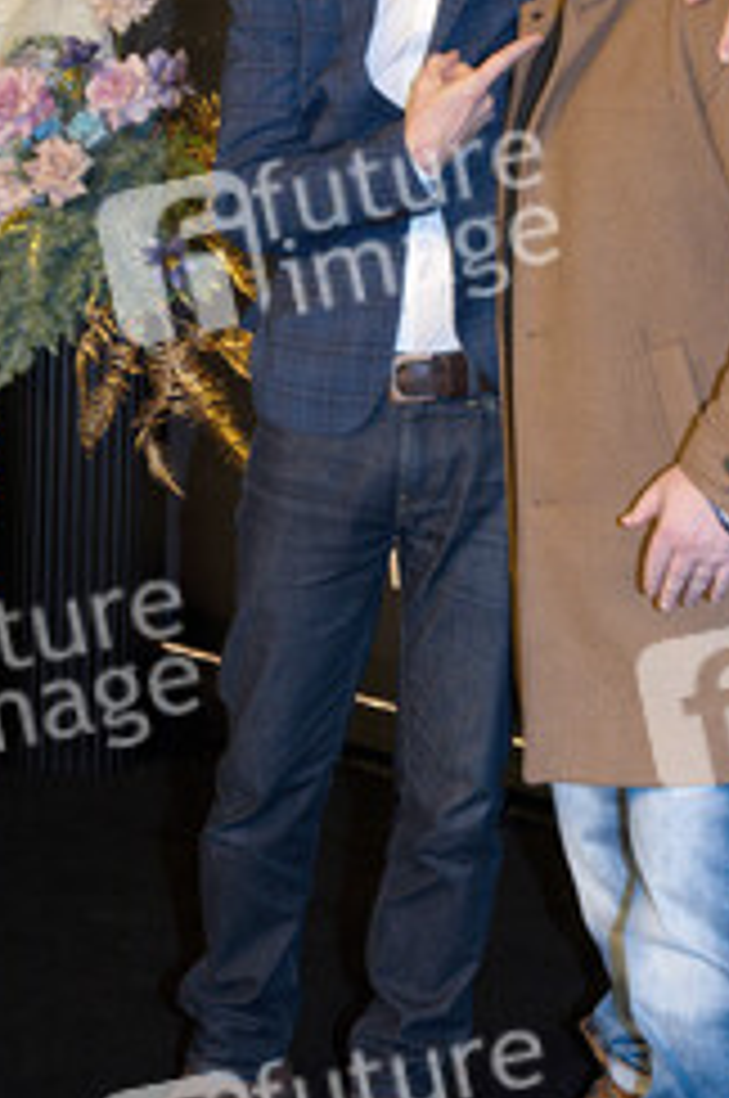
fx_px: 2498
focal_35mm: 82
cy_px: 464
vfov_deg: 24.8
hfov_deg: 16.6
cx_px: 459
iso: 800
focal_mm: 50
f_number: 5.6
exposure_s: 1/250
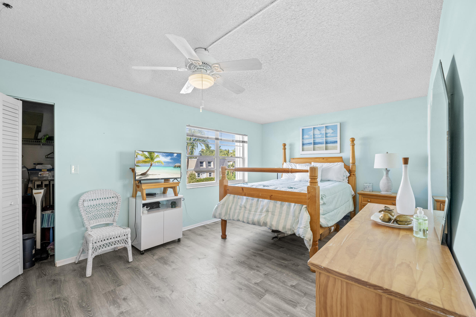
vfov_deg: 81.2
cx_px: 238
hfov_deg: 104.3
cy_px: 158
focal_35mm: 14
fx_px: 185
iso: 500
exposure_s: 1/30
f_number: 8
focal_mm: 14
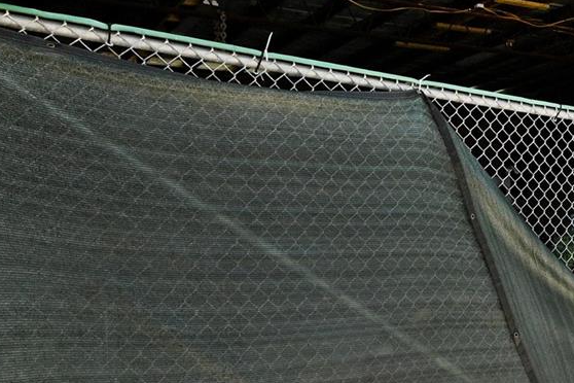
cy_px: 275
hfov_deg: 40.3
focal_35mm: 43
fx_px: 686
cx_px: 563
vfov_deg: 30.8
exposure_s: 1/200
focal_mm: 10
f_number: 14
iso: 640
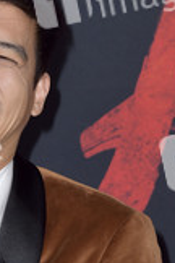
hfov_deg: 5.5
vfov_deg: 8.3
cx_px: -33
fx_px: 1801
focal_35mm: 247
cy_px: 234
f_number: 7.1
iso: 400
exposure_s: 1/250
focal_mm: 100
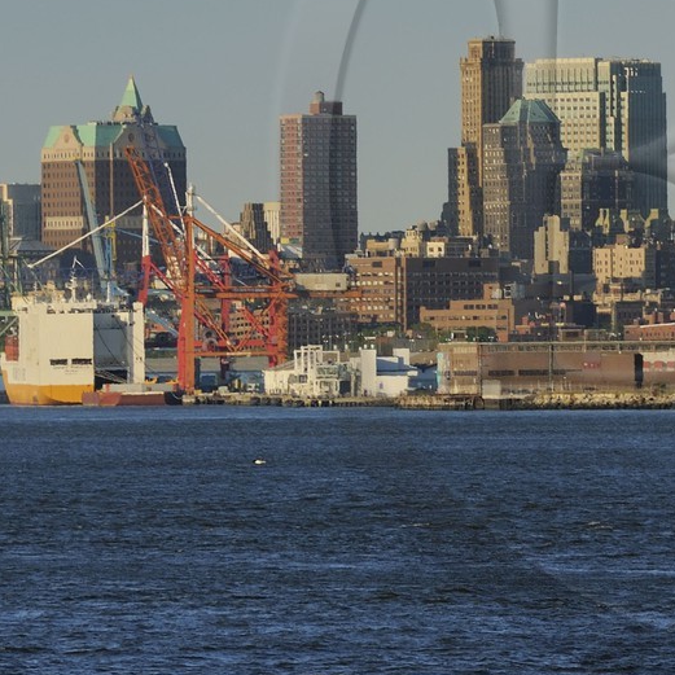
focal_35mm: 522
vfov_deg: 3.4
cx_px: 806
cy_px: 174
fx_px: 11516
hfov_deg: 3.4
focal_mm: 200
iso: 200
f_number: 11
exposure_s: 1/200
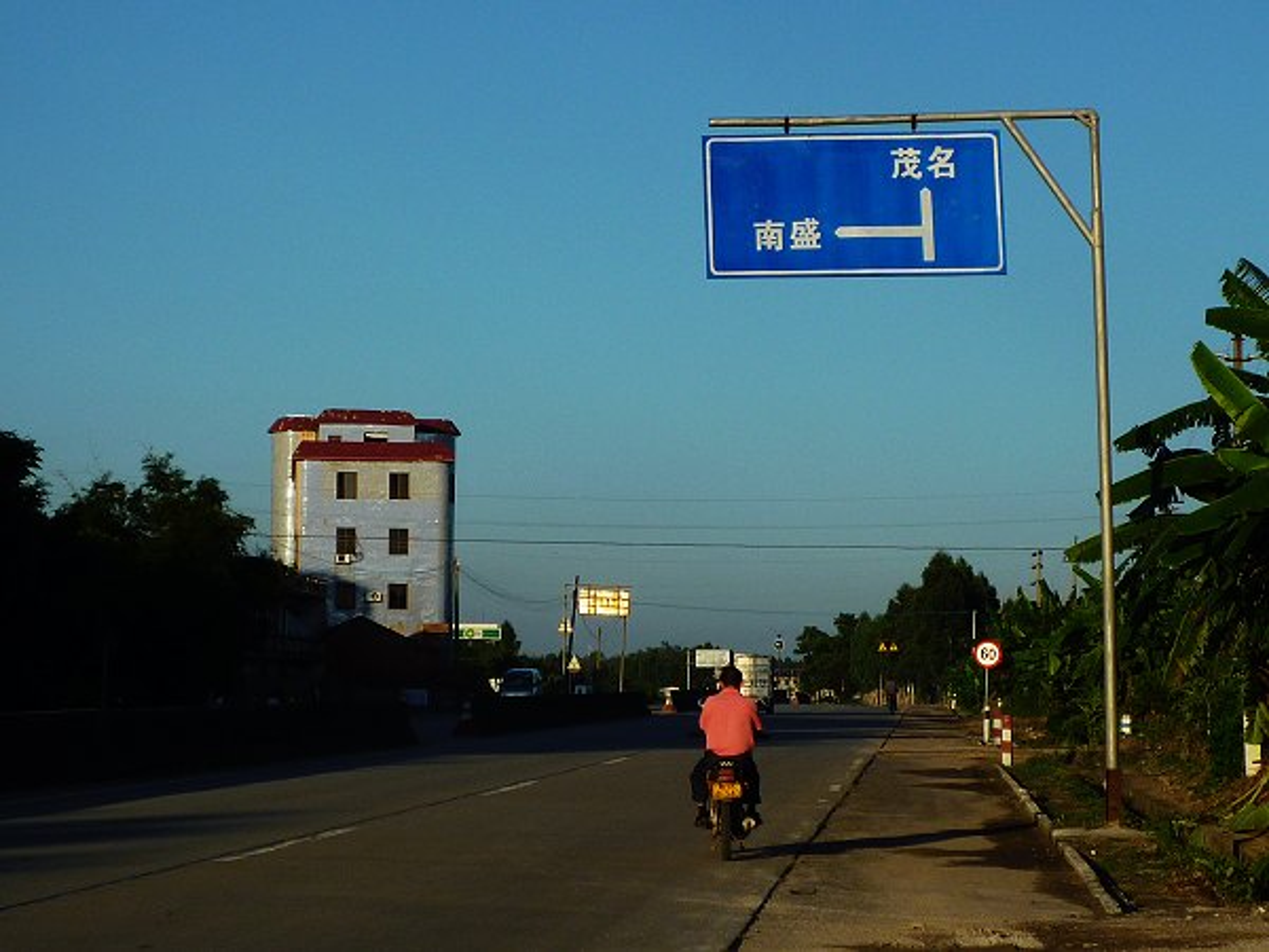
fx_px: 3703
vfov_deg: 14.6
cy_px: 476
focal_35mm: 101
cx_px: 634
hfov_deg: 19.4
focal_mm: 11.3
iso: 80
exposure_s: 1/500
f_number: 4.9
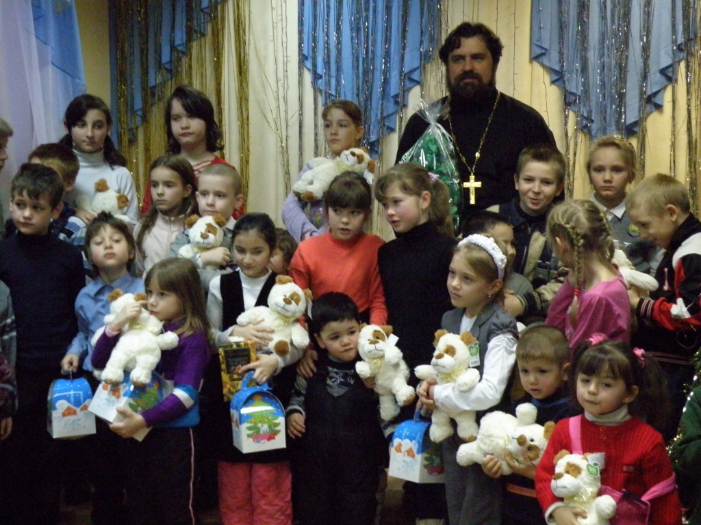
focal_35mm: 62
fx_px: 1256
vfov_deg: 23.7
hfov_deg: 31.2
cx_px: 350
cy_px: 262
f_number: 3.6
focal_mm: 11.06
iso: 800
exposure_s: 1/60
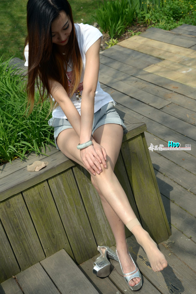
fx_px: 539
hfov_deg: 20.6
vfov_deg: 30.5
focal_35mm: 66
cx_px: 98
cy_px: 147
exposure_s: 1/125
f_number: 11
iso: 100
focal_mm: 66
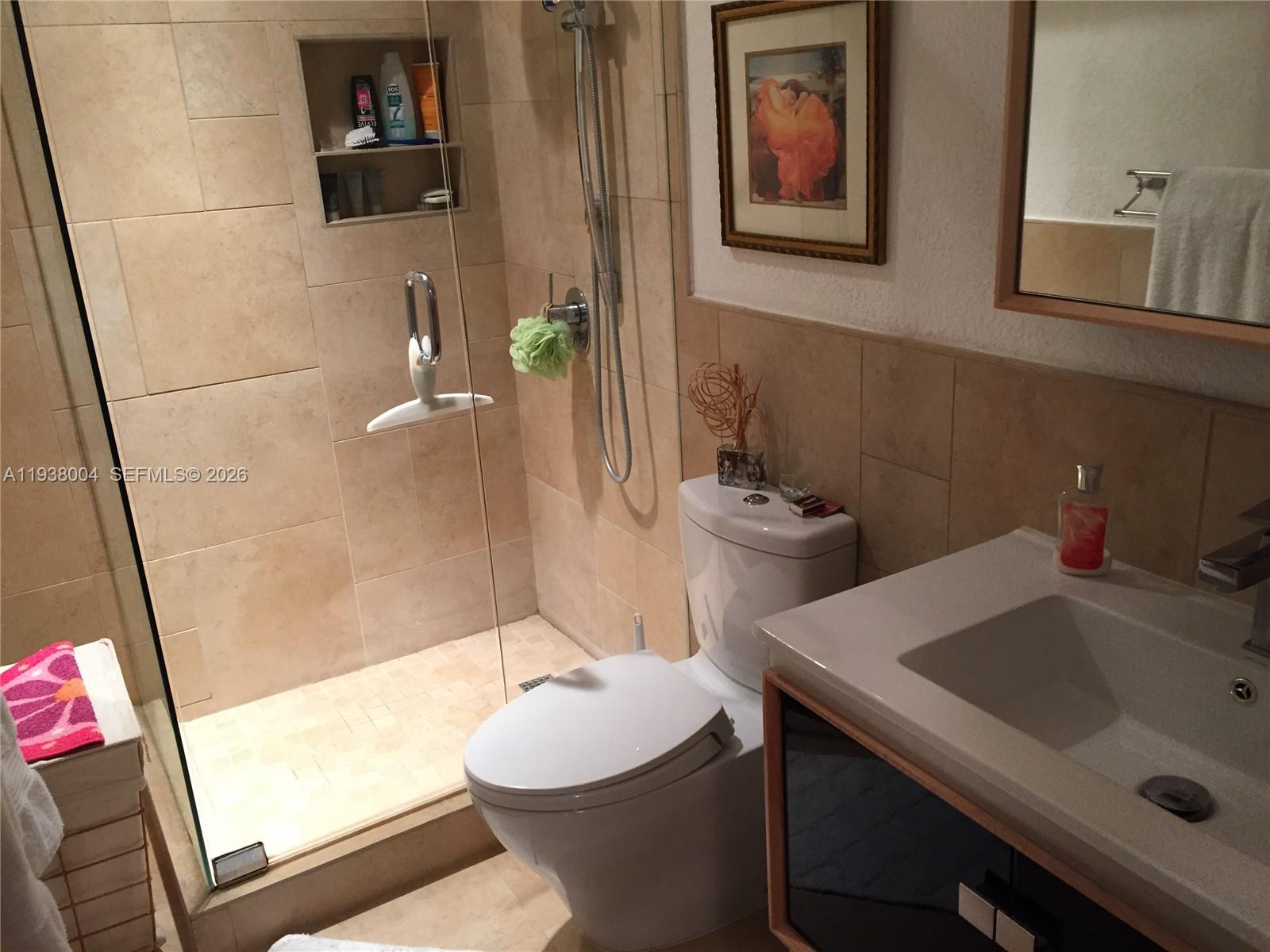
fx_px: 1064
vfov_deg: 48.2
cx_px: 635
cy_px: 476
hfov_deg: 61.7
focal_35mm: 29
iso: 125
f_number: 2.2
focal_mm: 4.15
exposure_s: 1/30
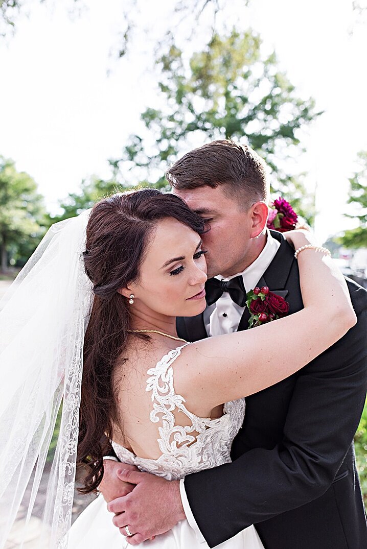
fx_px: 534
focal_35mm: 35
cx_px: 184
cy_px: 274
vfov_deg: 54.4
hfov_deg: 37.9
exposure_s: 1/500
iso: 80
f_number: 3.5
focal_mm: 35
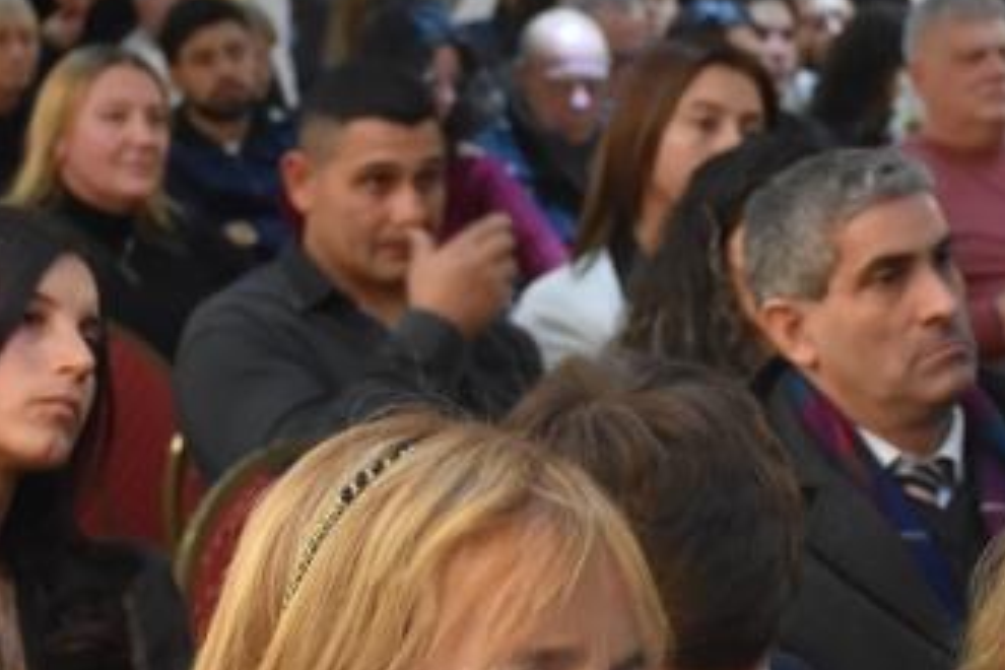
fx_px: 4941
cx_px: 853
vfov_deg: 7.8
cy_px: 455
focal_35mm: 177
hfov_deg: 11.6
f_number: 4.2
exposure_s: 1/40
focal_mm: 38
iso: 1600
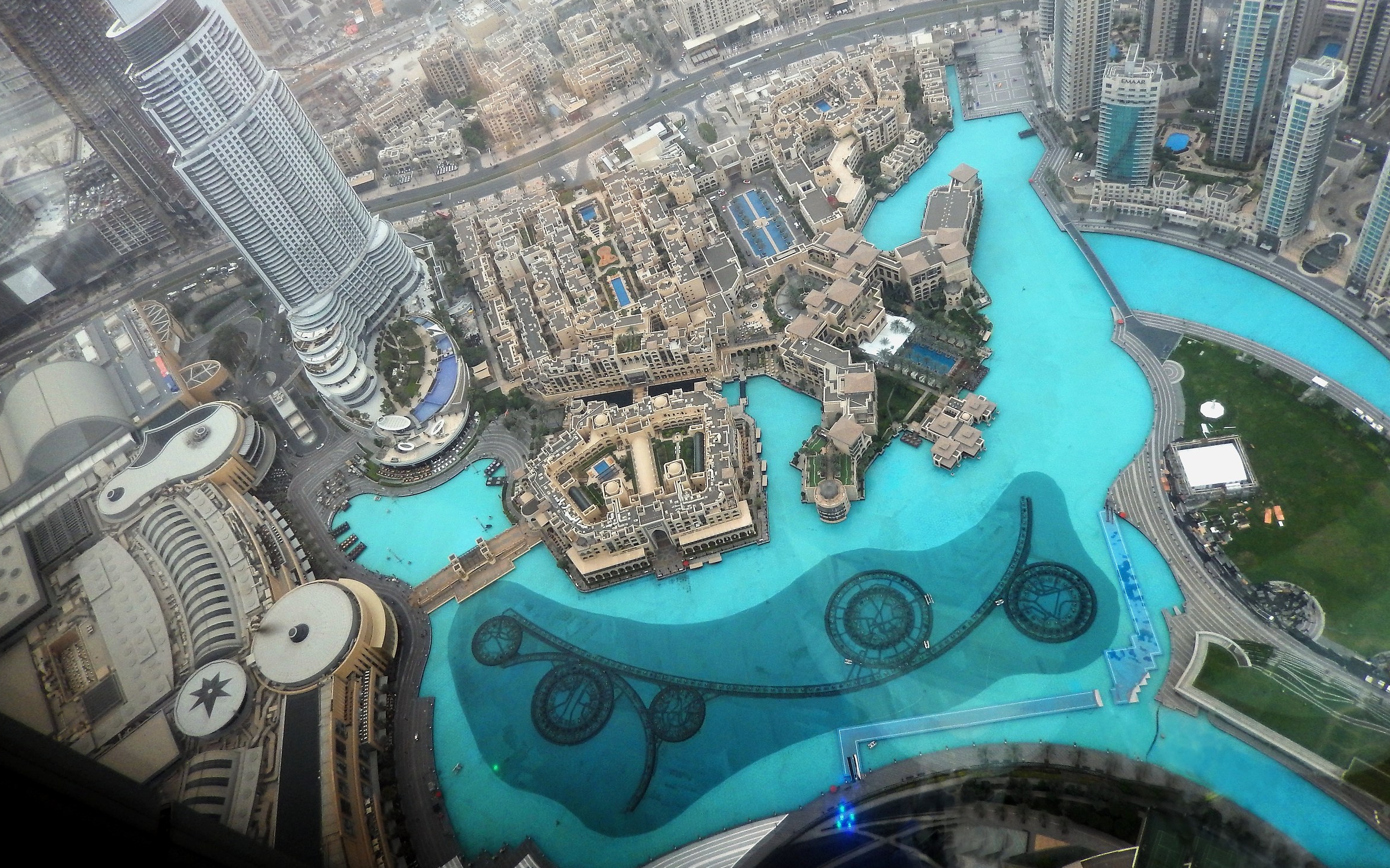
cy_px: 386
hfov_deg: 68.4
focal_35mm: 27
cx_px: 700
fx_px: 1023
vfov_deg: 45.9
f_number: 3.4
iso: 125
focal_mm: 4.5
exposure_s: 1/125
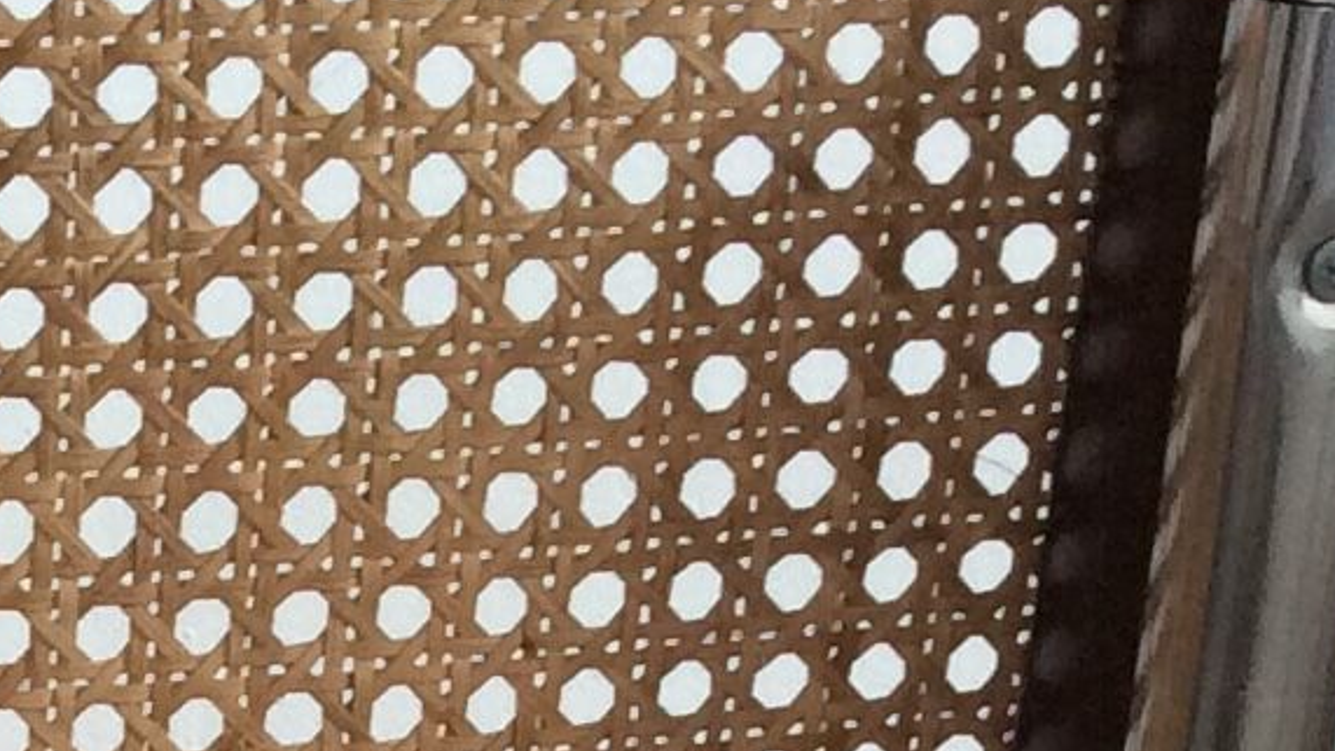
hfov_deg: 13.0
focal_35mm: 158
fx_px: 5592
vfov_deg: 7.1
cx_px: -603
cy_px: 1986
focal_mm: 3.3
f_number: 2.4
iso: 64
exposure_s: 1/25
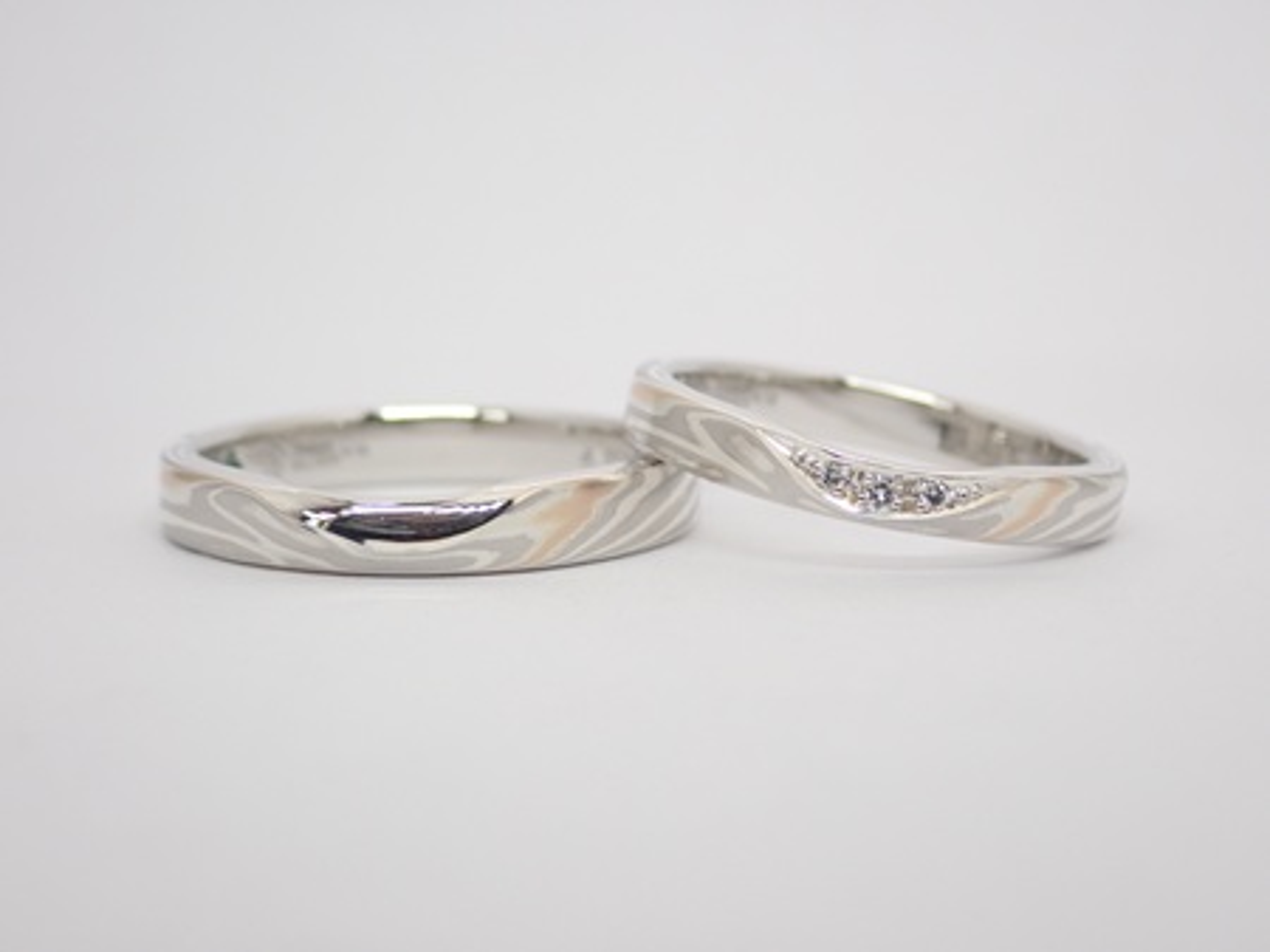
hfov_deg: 25.3
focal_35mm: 77
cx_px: 635
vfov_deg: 19.1
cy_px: 476
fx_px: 2823
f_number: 4.1
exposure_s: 1/125
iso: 200
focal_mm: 13.65
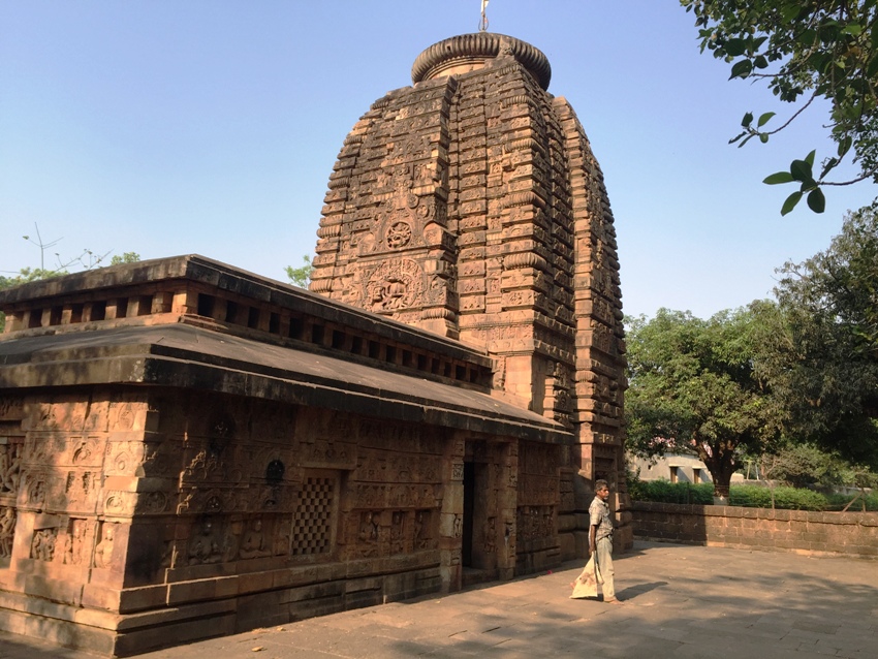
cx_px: 439
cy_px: 330
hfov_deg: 61.6
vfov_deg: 48.2
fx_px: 736
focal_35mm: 29
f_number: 2.2
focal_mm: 4.15
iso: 32
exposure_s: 1/920
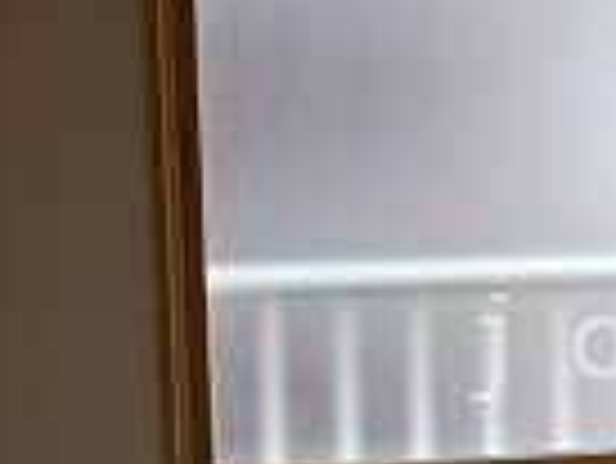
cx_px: 778
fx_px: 1995
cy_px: 347
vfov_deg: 13.2
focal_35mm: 112
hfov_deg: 16.7
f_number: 2.8
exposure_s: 1/125
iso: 125
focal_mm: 4.3
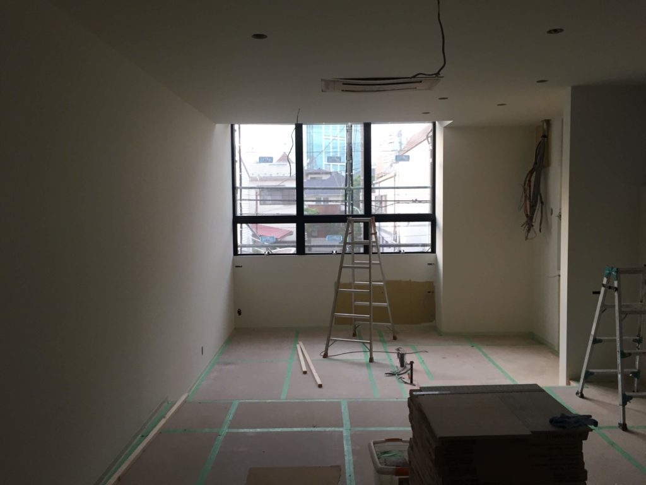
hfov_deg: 61.7
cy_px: 242
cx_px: 323
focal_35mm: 29
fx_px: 541
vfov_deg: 48.2
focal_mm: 4.15
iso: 40
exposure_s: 1/30
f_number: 2.2
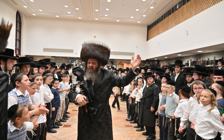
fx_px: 153
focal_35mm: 25
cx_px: 112
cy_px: 69
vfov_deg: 49.3
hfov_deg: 72.6
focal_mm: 24
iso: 1000
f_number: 4
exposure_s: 1/200
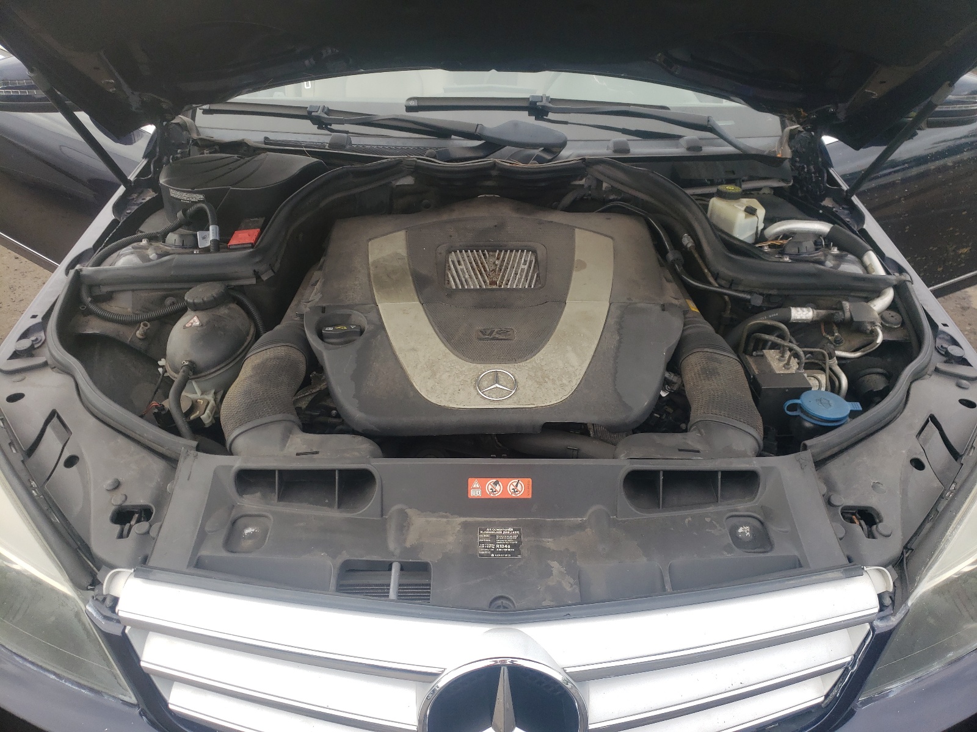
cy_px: 366
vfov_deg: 53.1
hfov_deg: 67.3
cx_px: 488
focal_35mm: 26
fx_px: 734
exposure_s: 1/278
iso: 50
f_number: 1.5
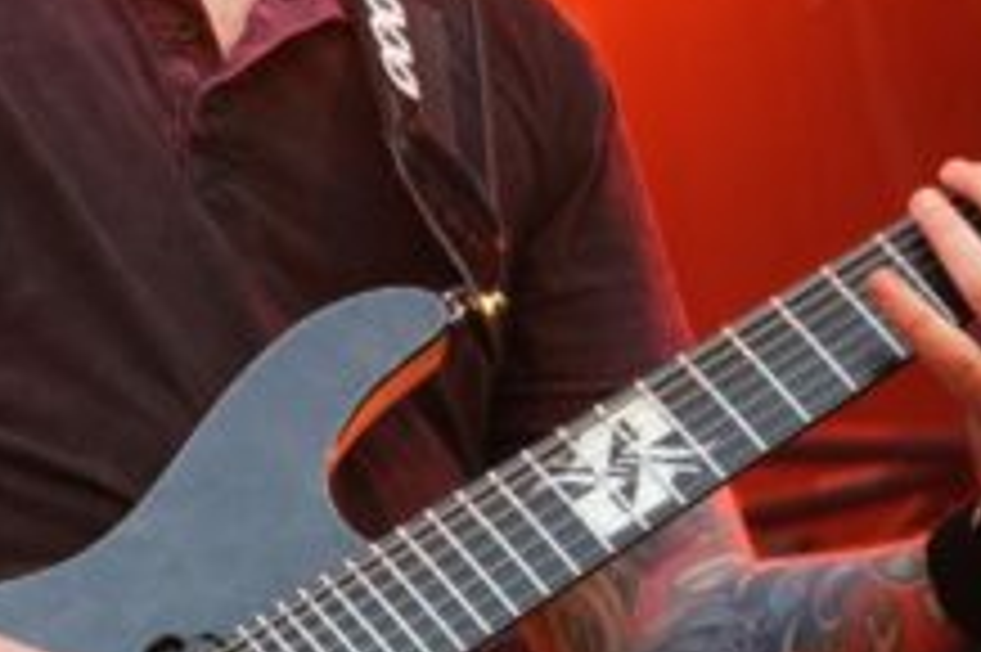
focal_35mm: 529
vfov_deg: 2.6
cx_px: -94
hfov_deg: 3.9
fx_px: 14404
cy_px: 40
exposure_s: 1/160
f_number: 5.6
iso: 1250
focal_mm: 100
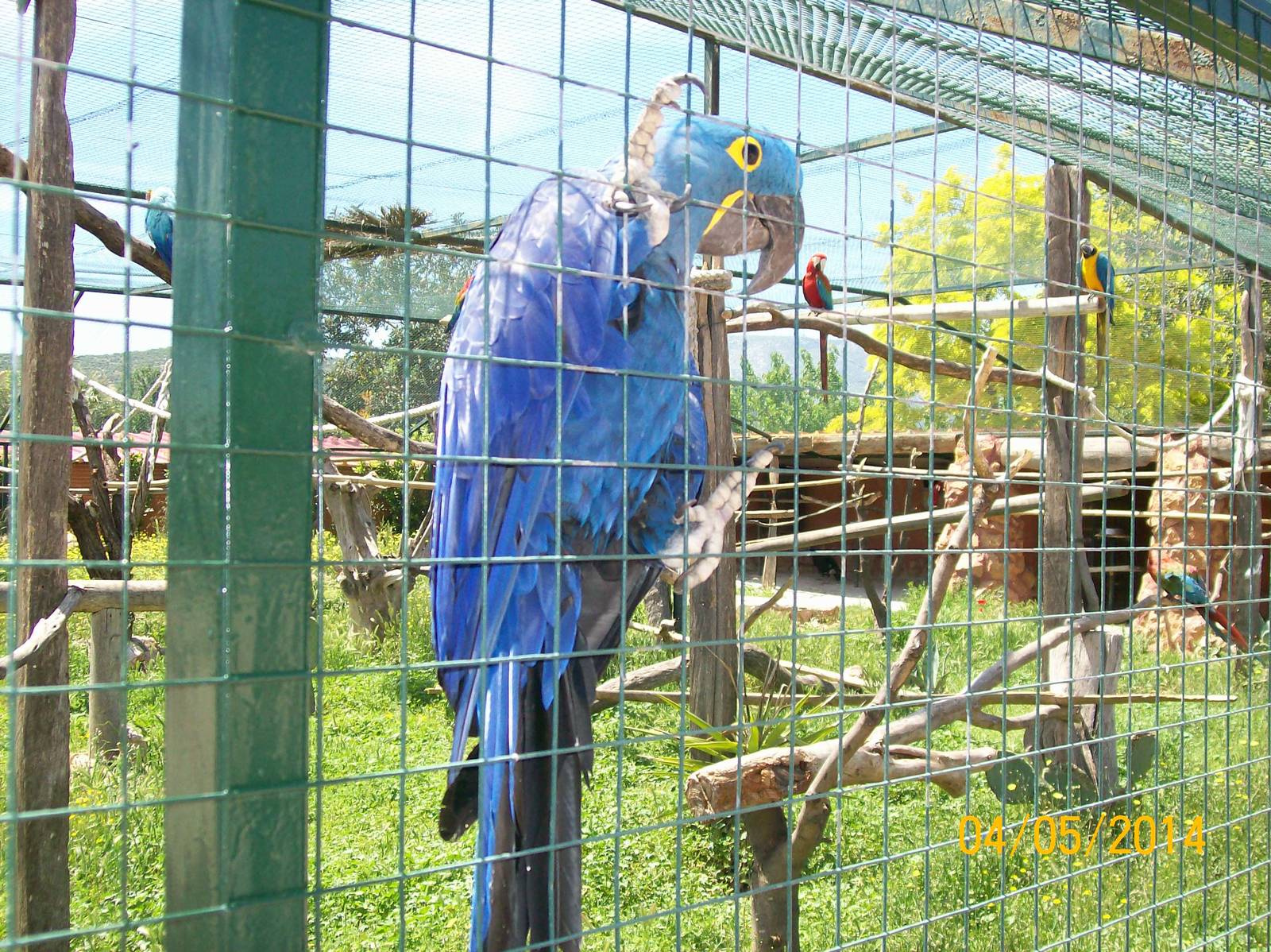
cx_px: 636
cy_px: 476
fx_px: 1651
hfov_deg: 42.1
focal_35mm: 45
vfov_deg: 32.1
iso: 80
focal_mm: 7.6
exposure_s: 1/420
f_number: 3
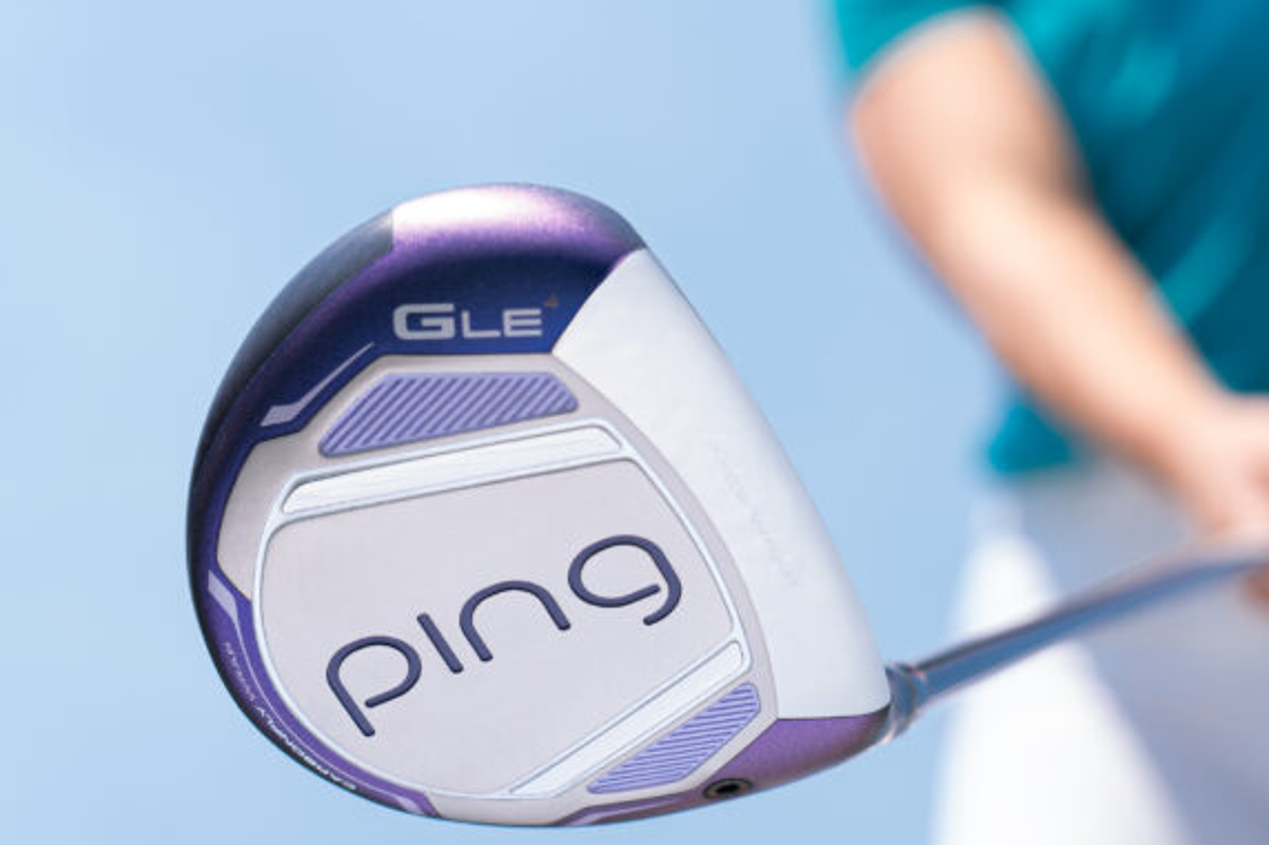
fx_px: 3030
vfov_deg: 15.8
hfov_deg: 23.6
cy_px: 618
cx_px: 654
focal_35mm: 86
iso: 100
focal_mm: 48
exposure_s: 1/320
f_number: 4.5
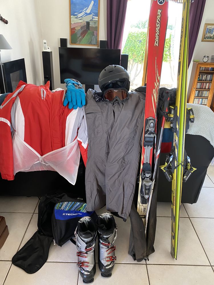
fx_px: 214
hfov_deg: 53.1
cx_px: 107
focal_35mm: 26
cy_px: 142
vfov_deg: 67.3
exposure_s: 1/60
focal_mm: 4.25
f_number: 1.8
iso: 160
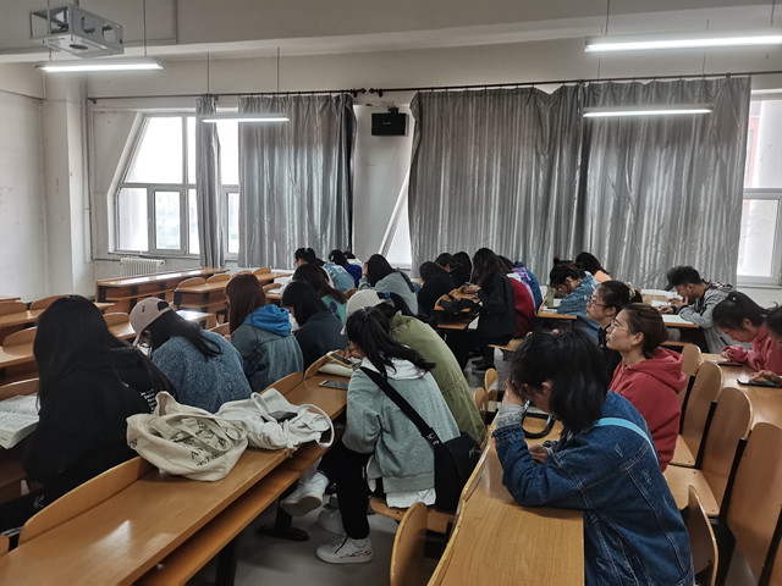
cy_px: 293
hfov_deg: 67.3
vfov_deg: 53.1
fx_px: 587
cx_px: 391
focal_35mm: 26
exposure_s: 1/100
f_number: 1.8
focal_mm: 5.58
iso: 250
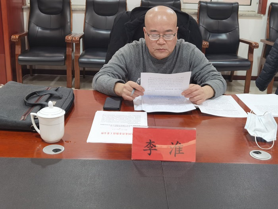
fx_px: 353
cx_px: 139
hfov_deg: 42.9
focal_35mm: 44
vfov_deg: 32.9
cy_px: 104
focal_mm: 6.71
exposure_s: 1/50
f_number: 1.9
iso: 100
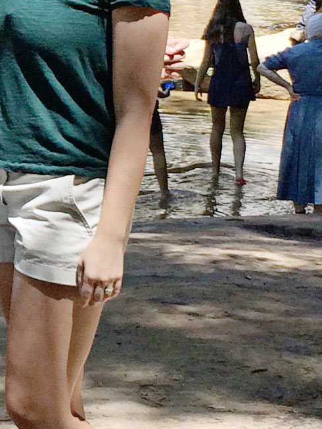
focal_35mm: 145
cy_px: 71
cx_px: -215
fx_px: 1798
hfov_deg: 9.8
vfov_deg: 13.5
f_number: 2.2
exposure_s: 1/526
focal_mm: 4.15
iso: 32
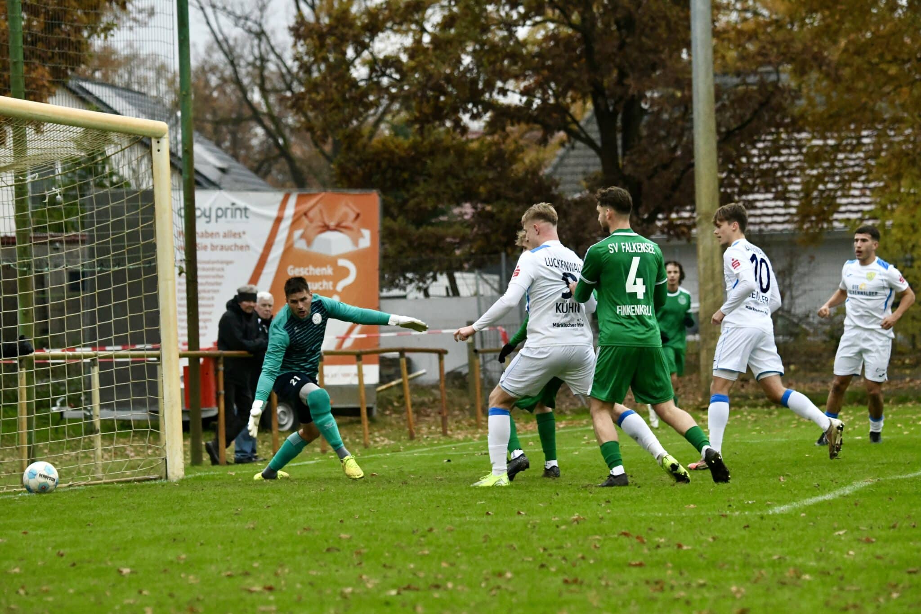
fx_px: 4604
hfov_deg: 11.4
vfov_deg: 7.6
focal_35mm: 180
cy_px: 307
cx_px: 460
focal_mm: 180
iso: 8000
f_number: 5.3
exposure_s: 1/1600
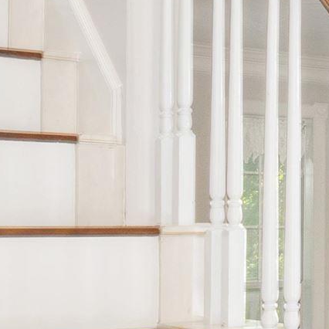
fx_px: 1087
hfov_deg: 14.6
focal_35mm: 101
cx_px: 636
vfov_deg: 17.2
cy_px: 225
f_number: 10
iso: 320
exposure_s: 1
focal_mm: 11
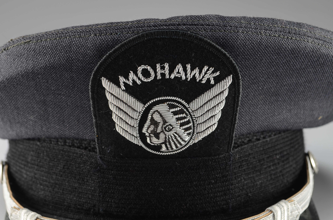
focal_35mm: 60
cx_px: 166
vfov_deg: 22.5
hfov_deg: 33.5
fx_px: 554
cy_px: 110
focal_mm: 40
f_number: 9
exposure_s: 1/80
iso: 100
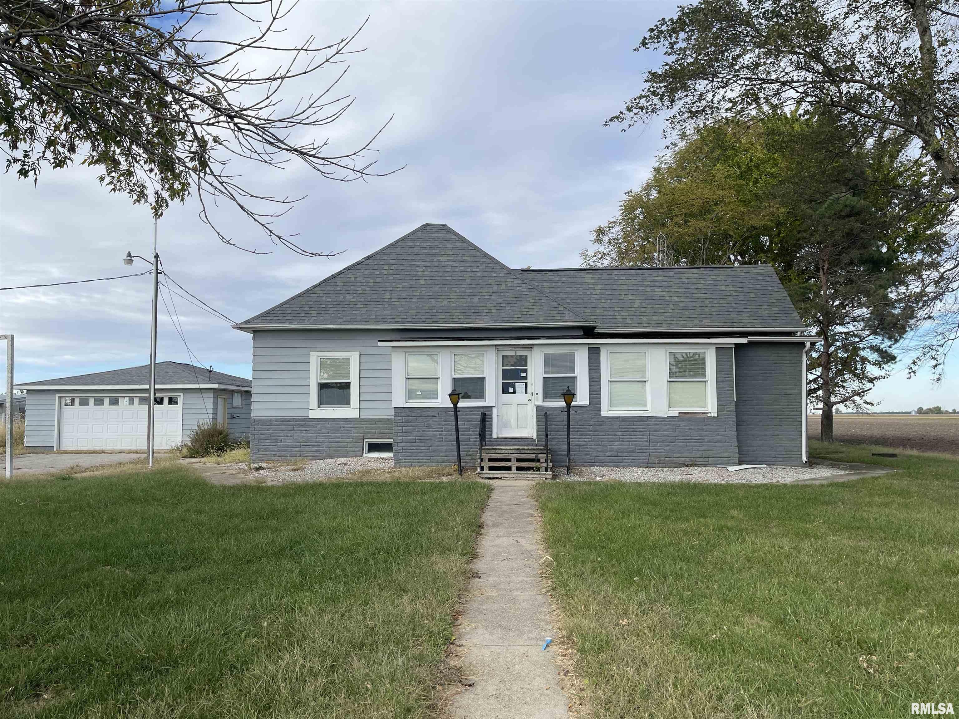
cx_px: 480
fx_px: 693
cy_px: 360
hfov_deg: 69.4
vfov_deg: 54.9
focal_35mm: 25
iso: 32
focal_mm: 5.1
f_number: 1.6
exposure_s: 1/2597
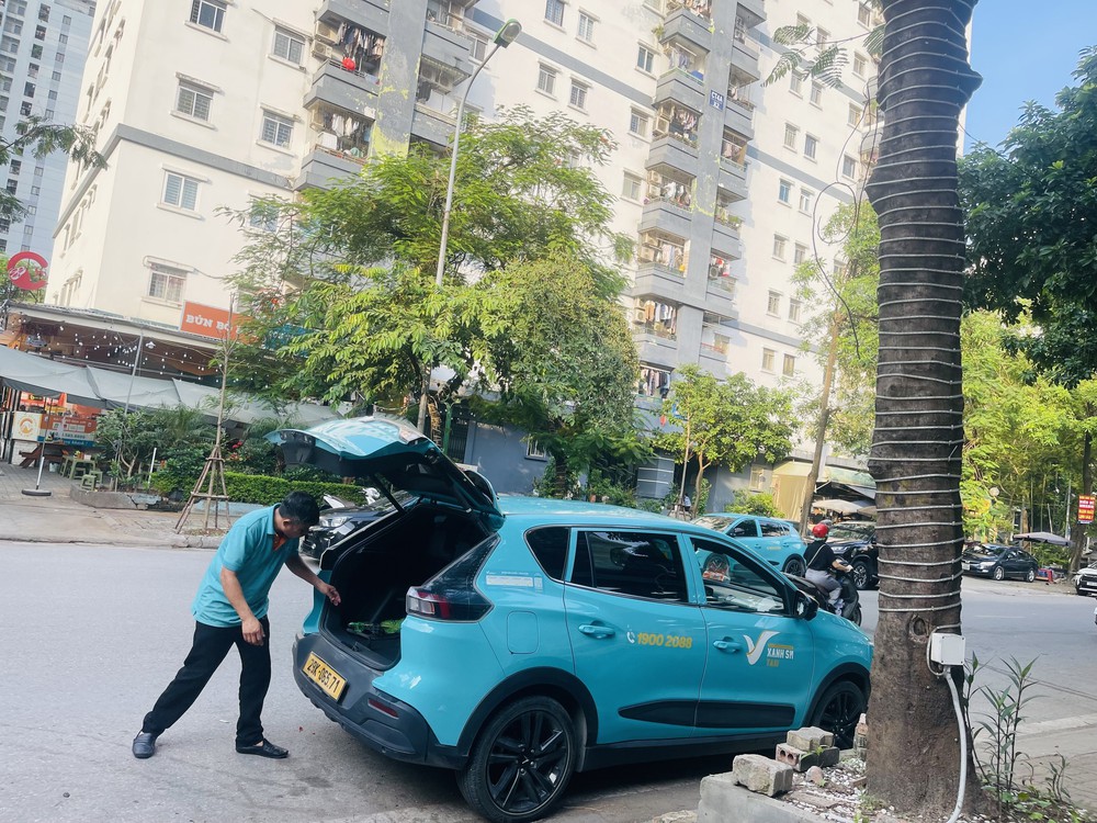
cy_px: 412
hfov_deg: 69.4
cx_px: 548
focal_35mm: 25
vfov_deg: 54.9
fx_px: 792
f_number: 1.6
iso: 32
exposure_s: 1/509
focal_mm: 5.1
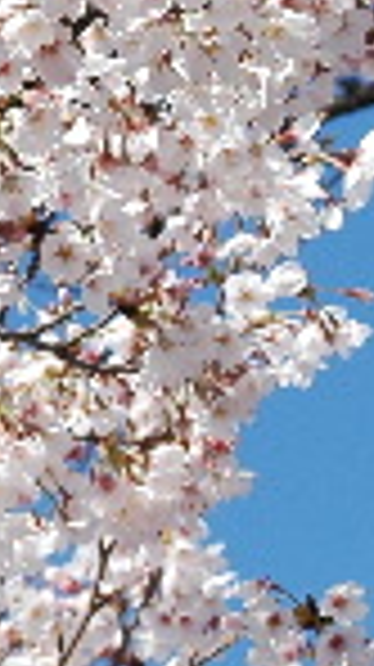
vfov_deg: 4.5
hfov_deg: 2.5
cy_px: 781
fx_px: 8376
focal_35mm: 474
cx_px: 1072
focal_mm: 70
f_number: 13
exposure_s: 1/200
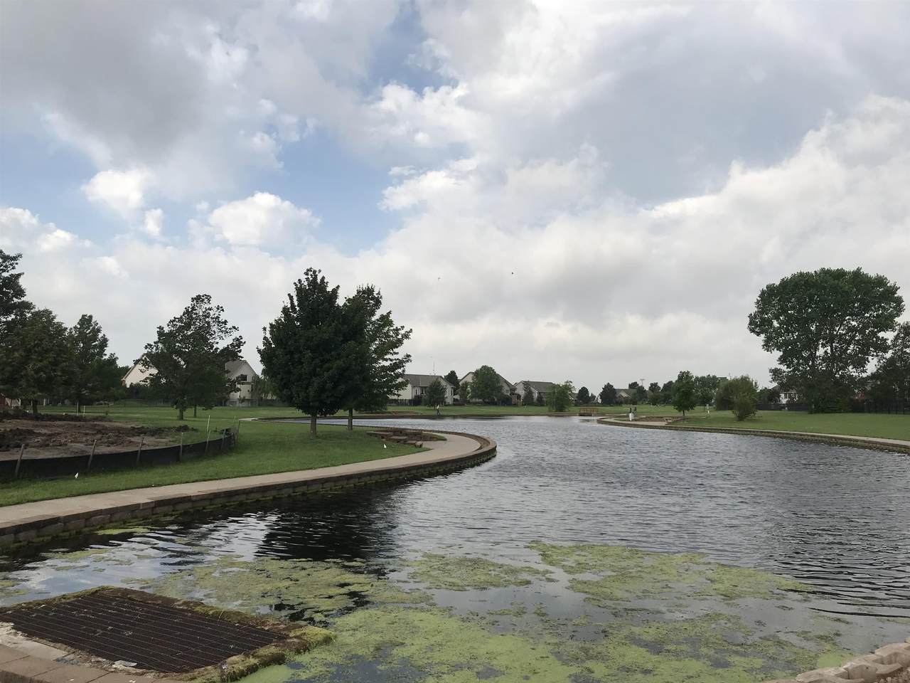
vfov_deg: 49.7
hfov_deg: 63.4
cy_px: 342
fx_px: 736
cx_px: 455
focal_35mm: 28
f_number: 1.8
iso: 20
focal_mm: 3.99
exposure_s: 1/1842
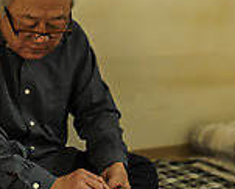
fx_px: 605
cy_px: 31
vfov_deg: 17.5
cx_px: 105
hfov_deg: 22.0
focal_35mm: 87
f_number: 1.4
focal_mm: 35
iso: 800
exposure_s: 1/125
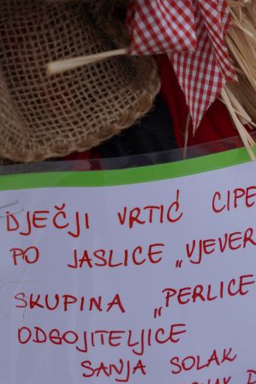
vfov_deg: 16.2
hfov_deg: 10.9
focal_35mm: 126
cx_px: 172
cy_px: 224
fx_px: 1343
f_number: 3.2
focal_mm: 38
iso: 100
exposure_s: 1/200
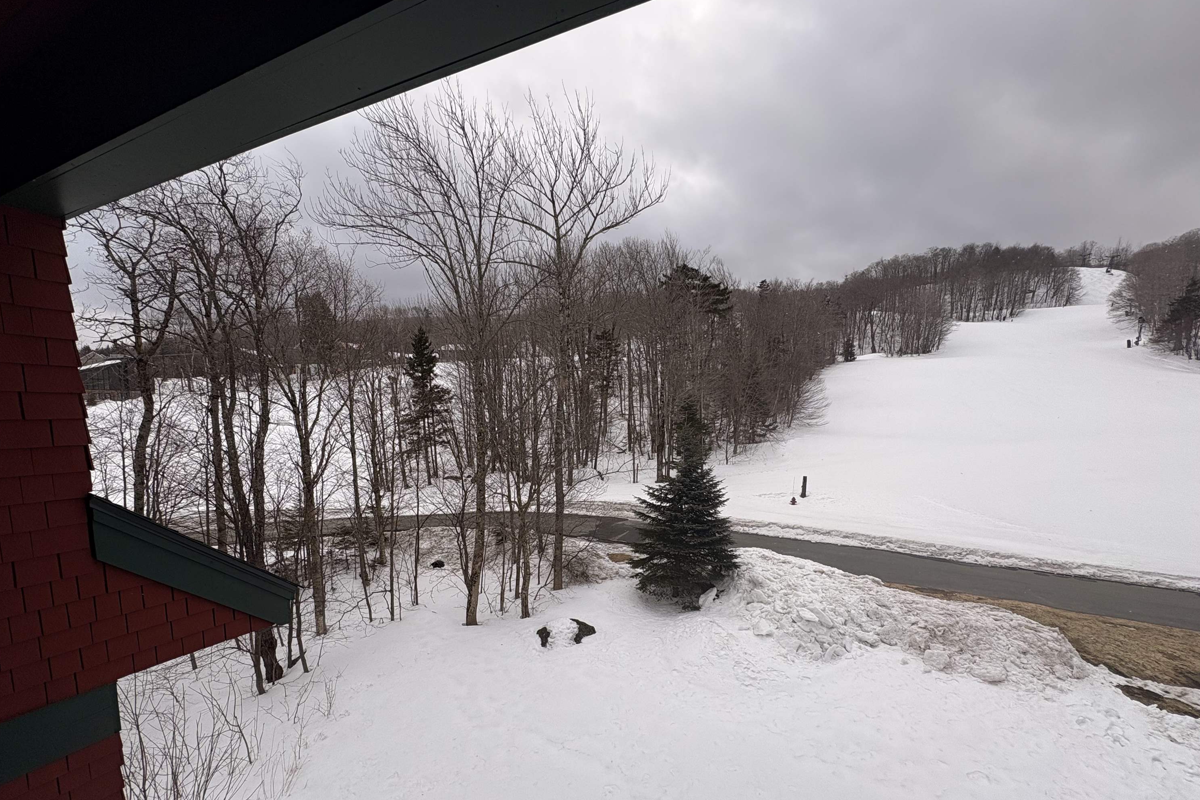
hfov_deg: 100.4
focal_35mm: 15
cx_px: 600
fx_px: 500
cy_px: 459
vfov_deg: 76.9
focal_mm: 2.22
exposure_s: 1/1789
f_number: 2.2
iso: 50
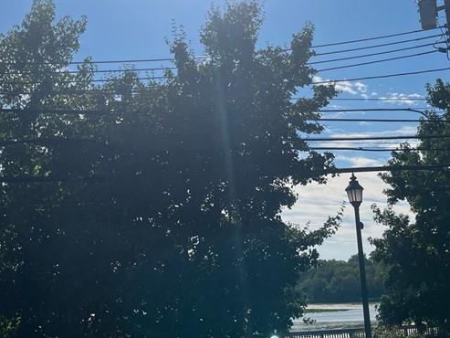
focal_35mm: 54
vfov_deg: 26.9
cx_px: 242
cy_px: 112
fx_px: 702
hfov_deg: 35.5
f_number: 1.6
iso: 50
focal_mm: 5.1
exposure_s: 1/13333
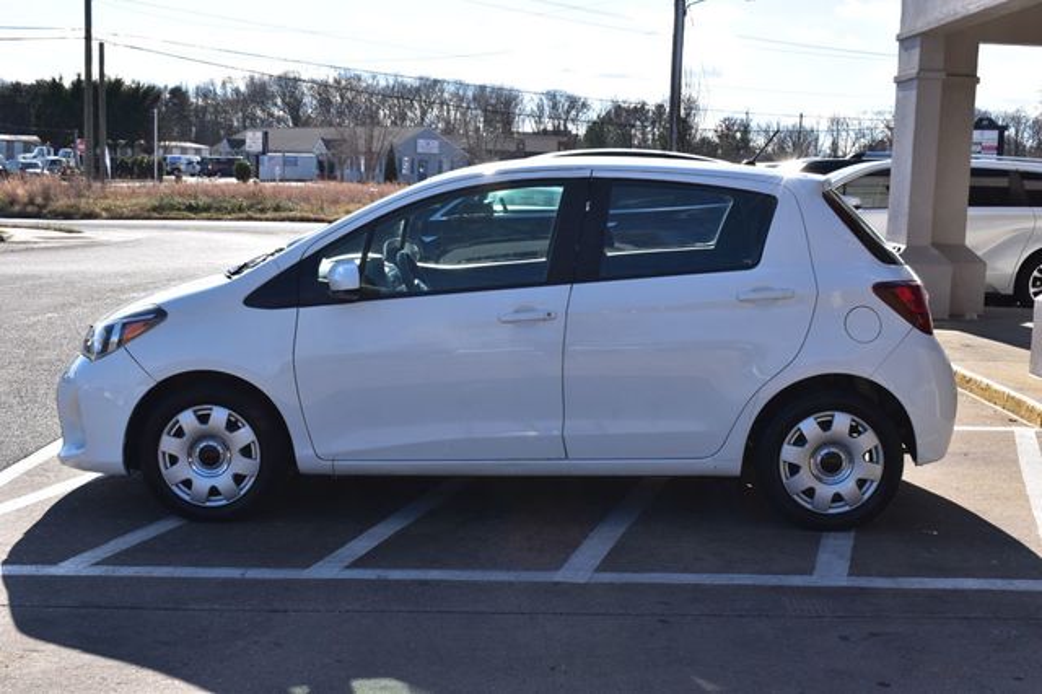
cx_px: 521
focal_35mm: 45
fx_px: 1302
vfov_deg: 29.8
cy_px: 347
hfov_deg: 43.6
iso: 400
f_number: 11
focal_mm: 30
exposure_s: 1/500
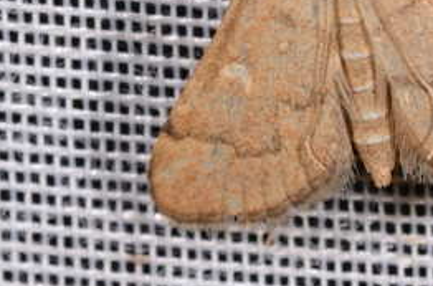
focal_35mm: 386
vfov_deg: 3.5
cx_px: 347
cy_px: 93
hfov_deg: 5.4
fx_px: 4623
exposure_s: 1/60
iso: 100
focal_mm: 85
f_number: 25
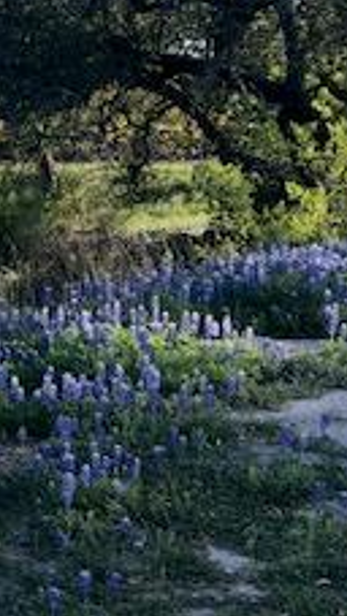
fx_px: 1404
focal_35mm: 86
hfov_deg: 13.1
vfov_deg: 24.2
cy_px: 98
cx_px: -220
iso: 20
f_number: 1.8
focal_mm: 3.99
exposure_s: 1/738
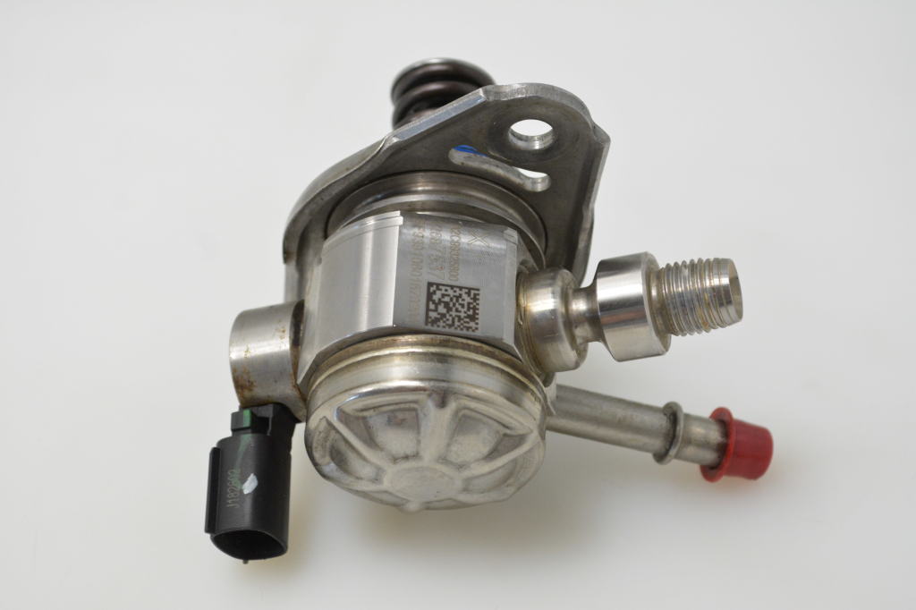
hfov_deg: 24.6
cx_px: 458
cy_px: 305
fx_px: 2098
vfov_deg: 16.5
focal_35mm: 82
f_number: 7.1
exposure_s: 1/200
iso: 2000
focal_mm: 55
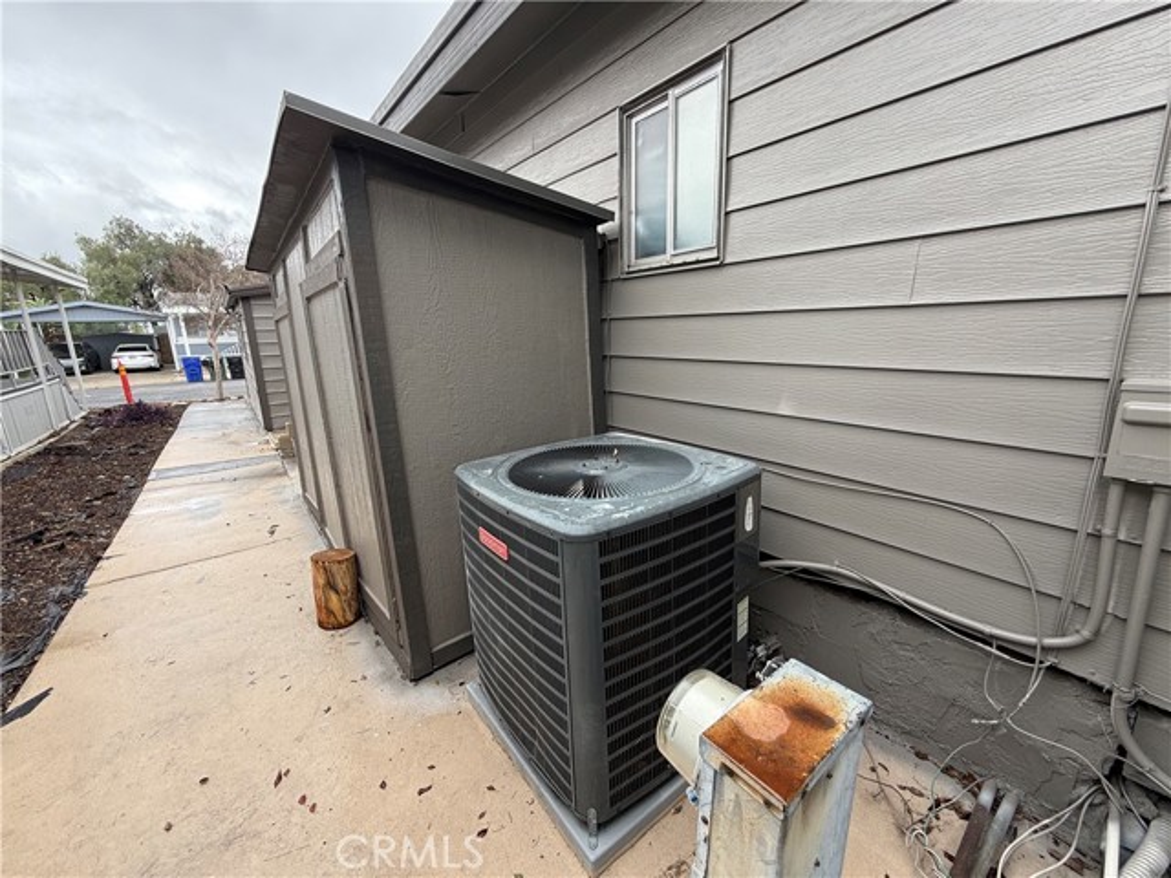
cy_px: 439
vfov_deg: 85.7
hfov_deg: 102.1
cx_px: 586
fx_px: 474
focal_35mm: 14
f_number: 2.2
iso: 50
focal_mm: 2.22
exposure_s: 1/134
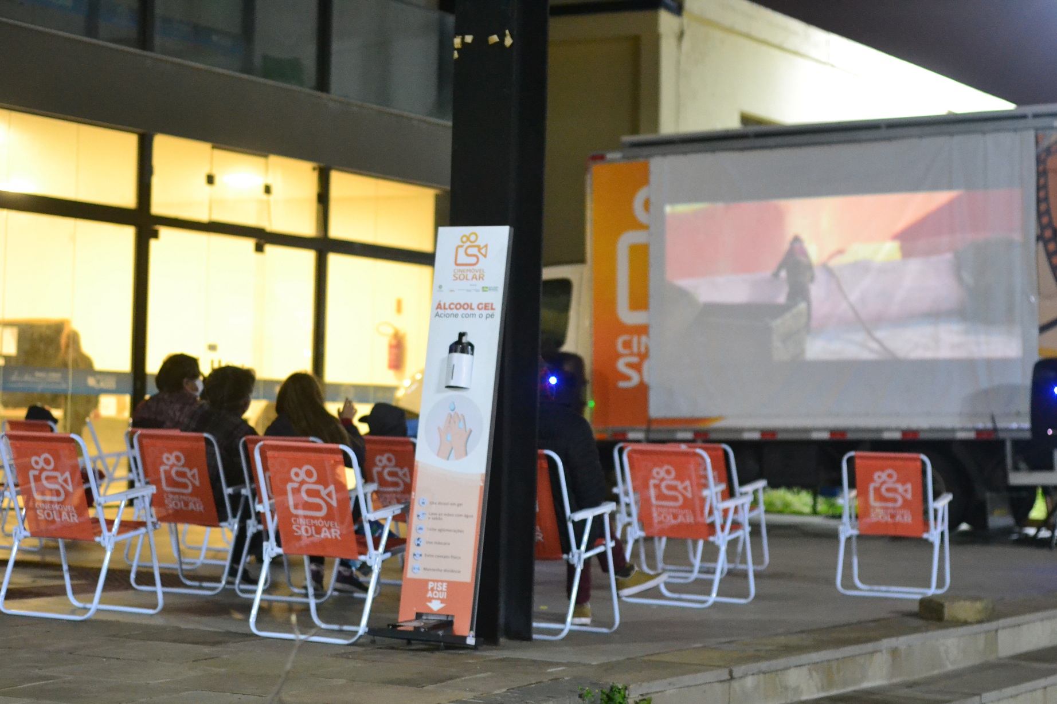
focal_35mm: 75
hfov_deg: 27.0
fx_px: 2202
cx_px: 528
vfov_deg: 18.2
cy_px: 352
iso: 3200
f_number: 2.5
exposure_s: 1/80
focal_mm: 50
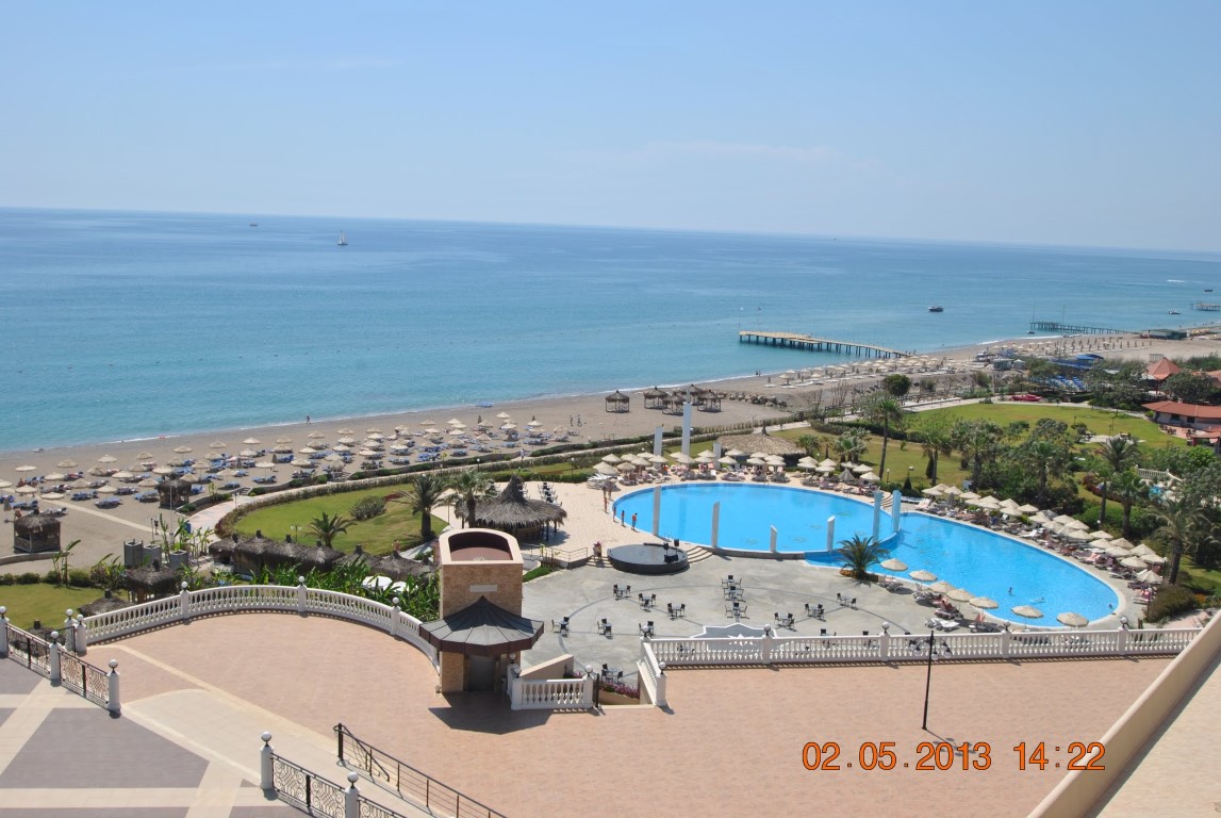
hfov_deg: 53.1
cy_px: 409
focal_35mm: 36
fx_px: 1223
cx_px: 610
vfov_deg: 37.0
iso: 100
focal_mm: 24
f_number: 9
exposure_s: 1/320
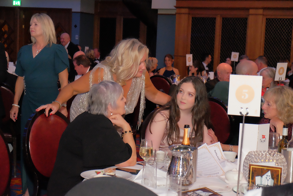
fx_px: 562
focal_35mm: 69
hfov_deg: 29.2
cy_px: 98
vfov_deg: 19.7
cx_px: 146
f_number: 4.5
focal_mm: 46.3
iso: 6400
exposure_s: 1/125
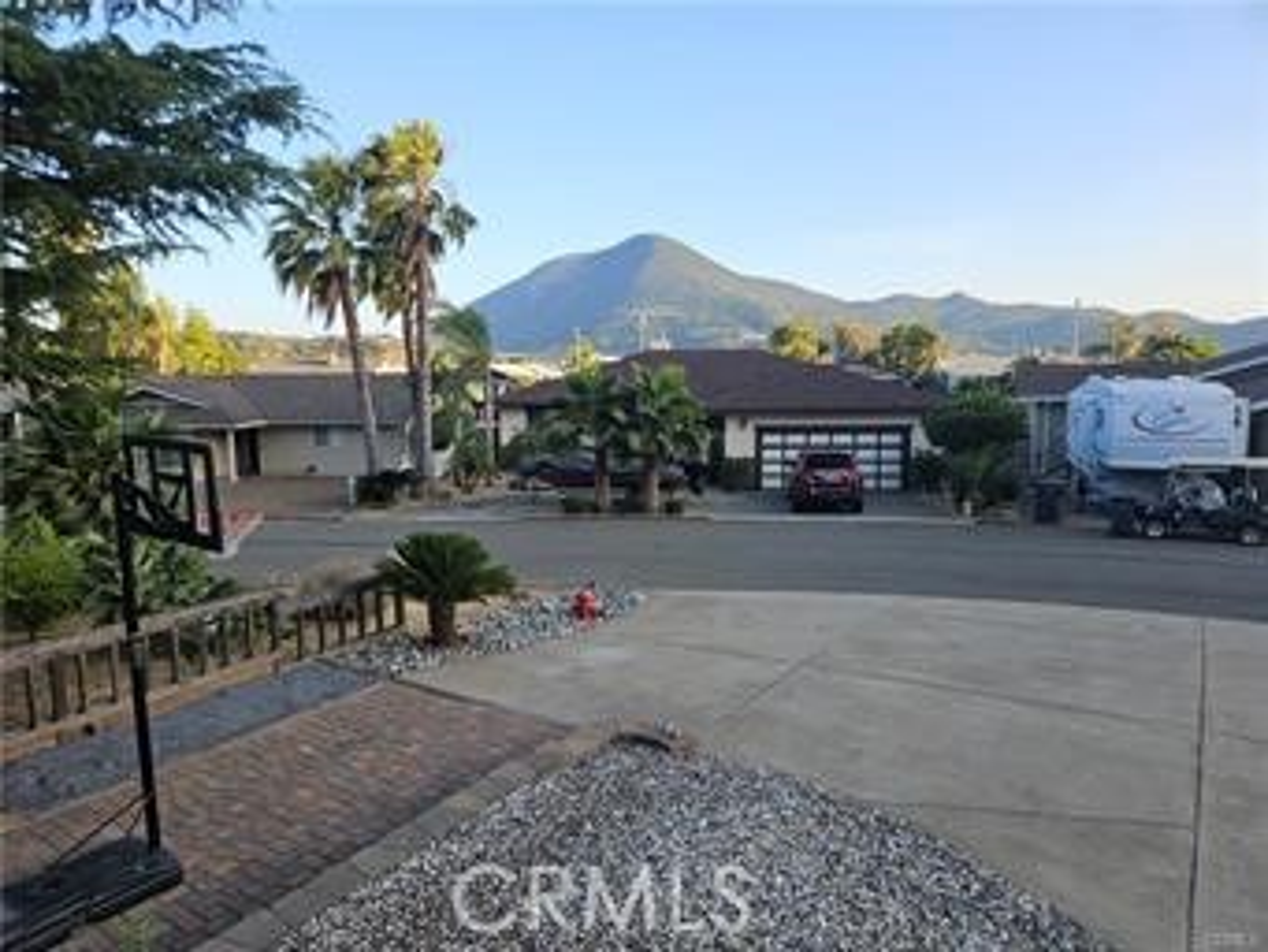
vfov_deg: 58.9
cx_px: 634
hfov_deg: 73.9
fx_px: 843
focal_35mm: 23
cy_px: 476
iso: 25
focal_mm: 5.4
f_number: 1.8
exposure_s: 1/334
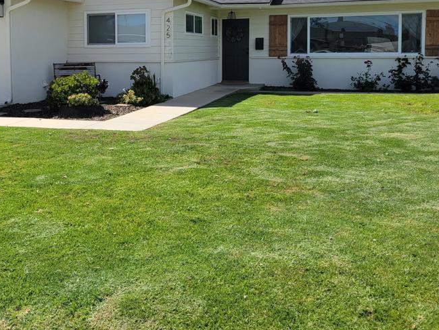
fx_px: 520
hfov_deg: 44.9
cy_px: 70
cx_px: 135
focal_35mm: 41
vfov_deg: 34.2
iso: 40
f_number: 1.8
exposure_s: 1/3399
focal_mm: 5.4
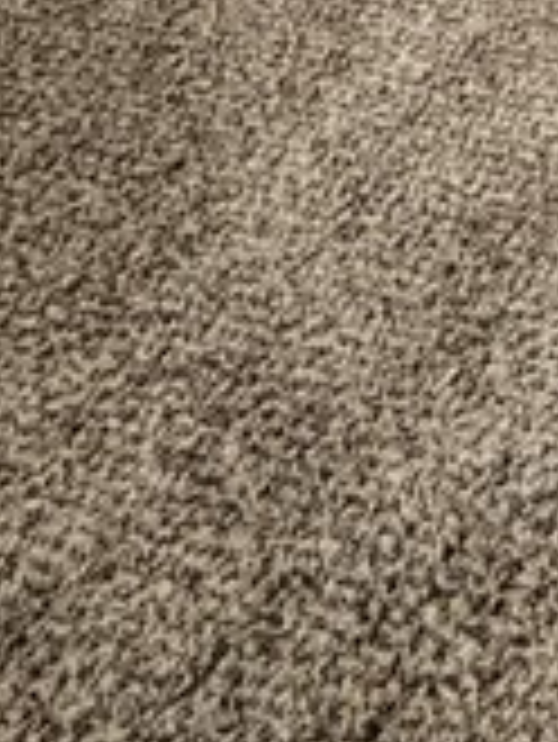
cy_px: -1057
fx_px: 1867
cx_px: 1278
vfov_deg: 14.4
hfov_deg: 13.3
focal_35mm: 87
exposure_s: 1/99
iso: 160
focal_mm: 2.22
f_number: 2.2
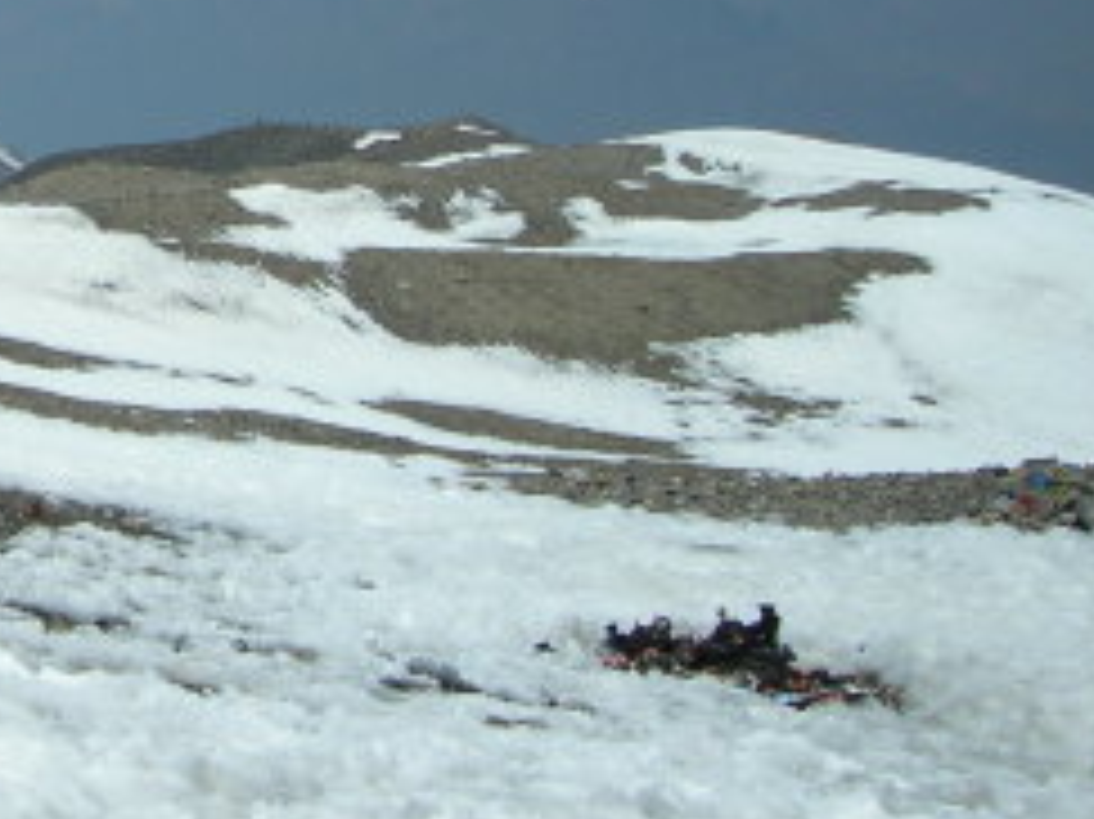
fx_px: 3159
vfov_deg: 14.5
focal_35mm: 100
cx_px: -144
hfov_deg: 18.8
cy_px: -72
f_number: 6.4
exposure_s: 1/454
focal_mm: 6.3
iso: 50
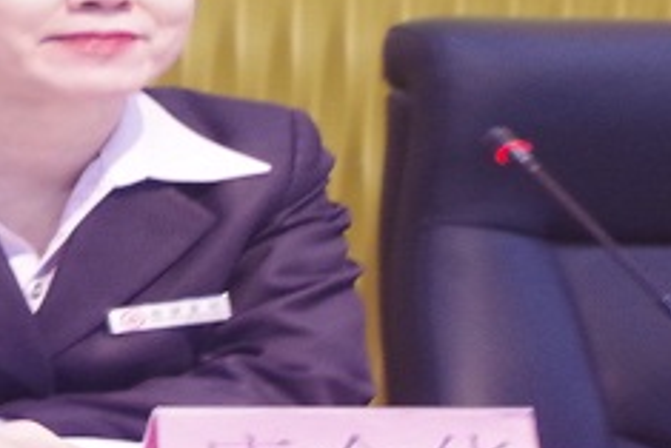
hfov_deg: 10.6
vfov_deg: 7.1
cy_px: 33
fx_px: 3599
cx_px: 9
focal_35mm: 193
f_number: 5.6
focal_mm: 55
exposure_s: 1/8
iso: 1600
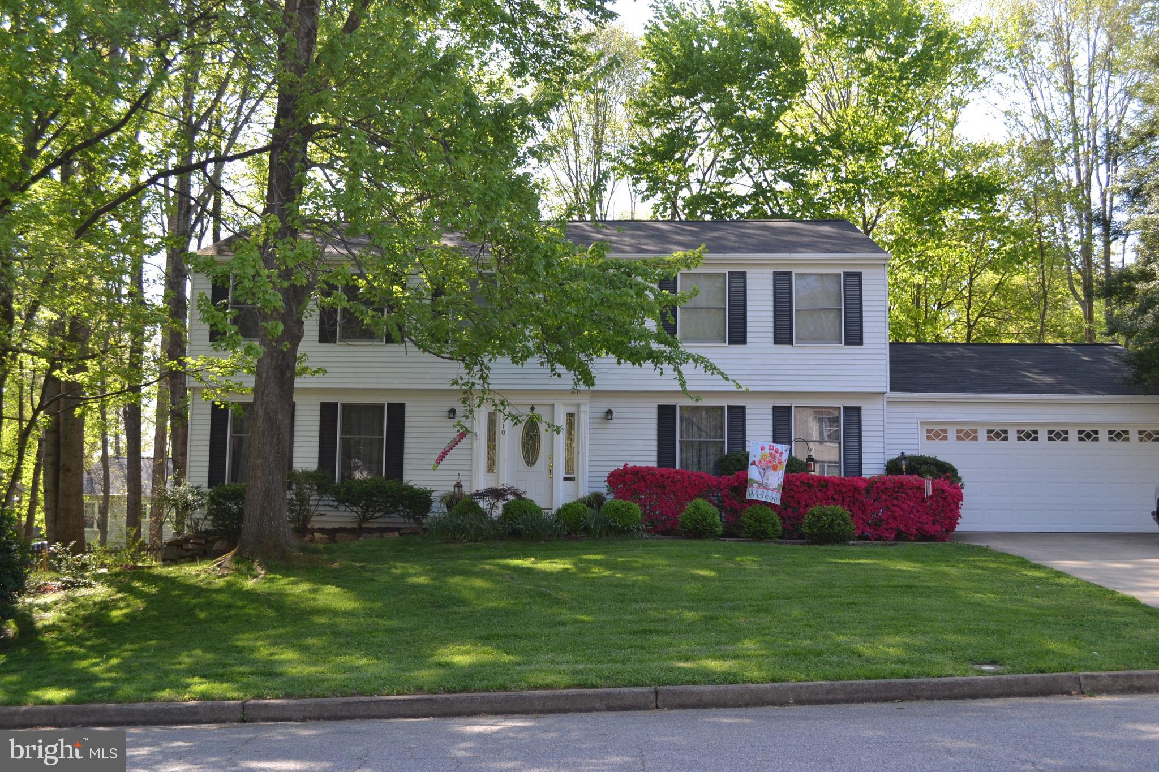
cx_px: 580
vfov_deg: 36.9
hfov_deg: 53.1
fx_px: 1159
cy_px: 386
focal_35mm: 36
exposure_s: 1/125
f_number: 5.6
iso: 140
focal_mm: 24
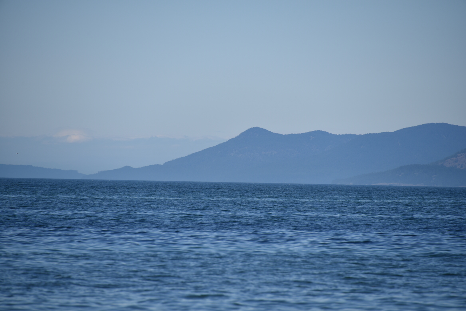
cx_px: 233
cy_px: 156
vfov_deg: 4.6
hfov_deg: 6.9
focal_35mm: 300
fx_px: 3884
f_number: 7.1
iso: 100
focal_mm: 300
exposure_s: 1/640
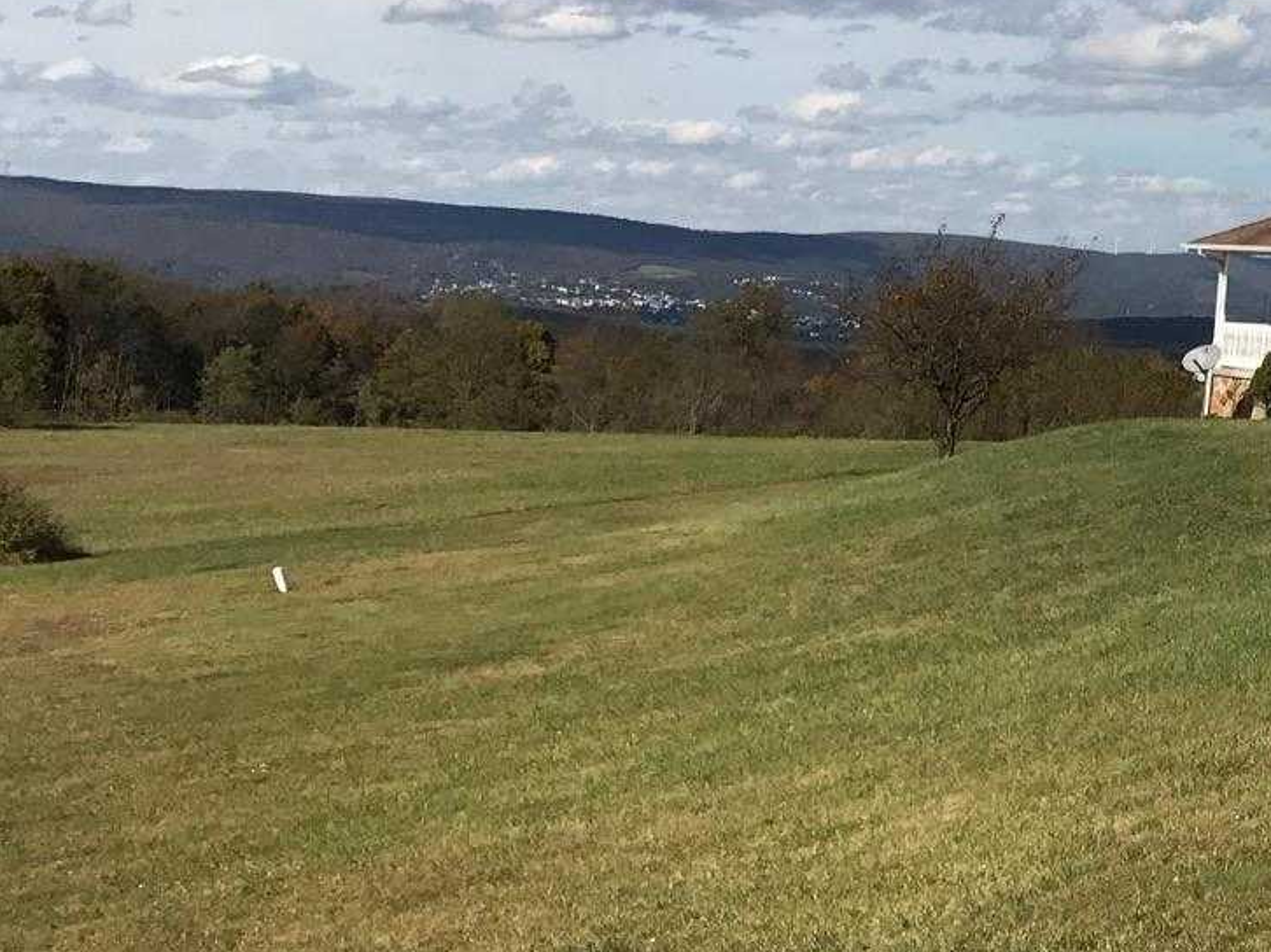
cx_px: 1789
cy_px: -51
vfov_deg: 18.1
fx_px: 2900
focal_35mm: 79
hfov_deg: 21.5
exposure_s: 1/4167
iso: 20
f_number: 1.8
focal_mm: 3.99
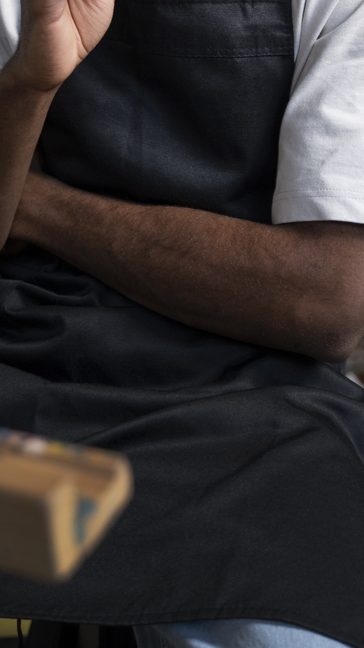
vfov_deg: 22.8
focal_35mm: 89
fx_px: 1527
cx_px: 89
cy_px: -31
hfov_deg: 13.5
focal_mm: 36
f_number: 2.8
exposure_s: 1/160
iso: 400
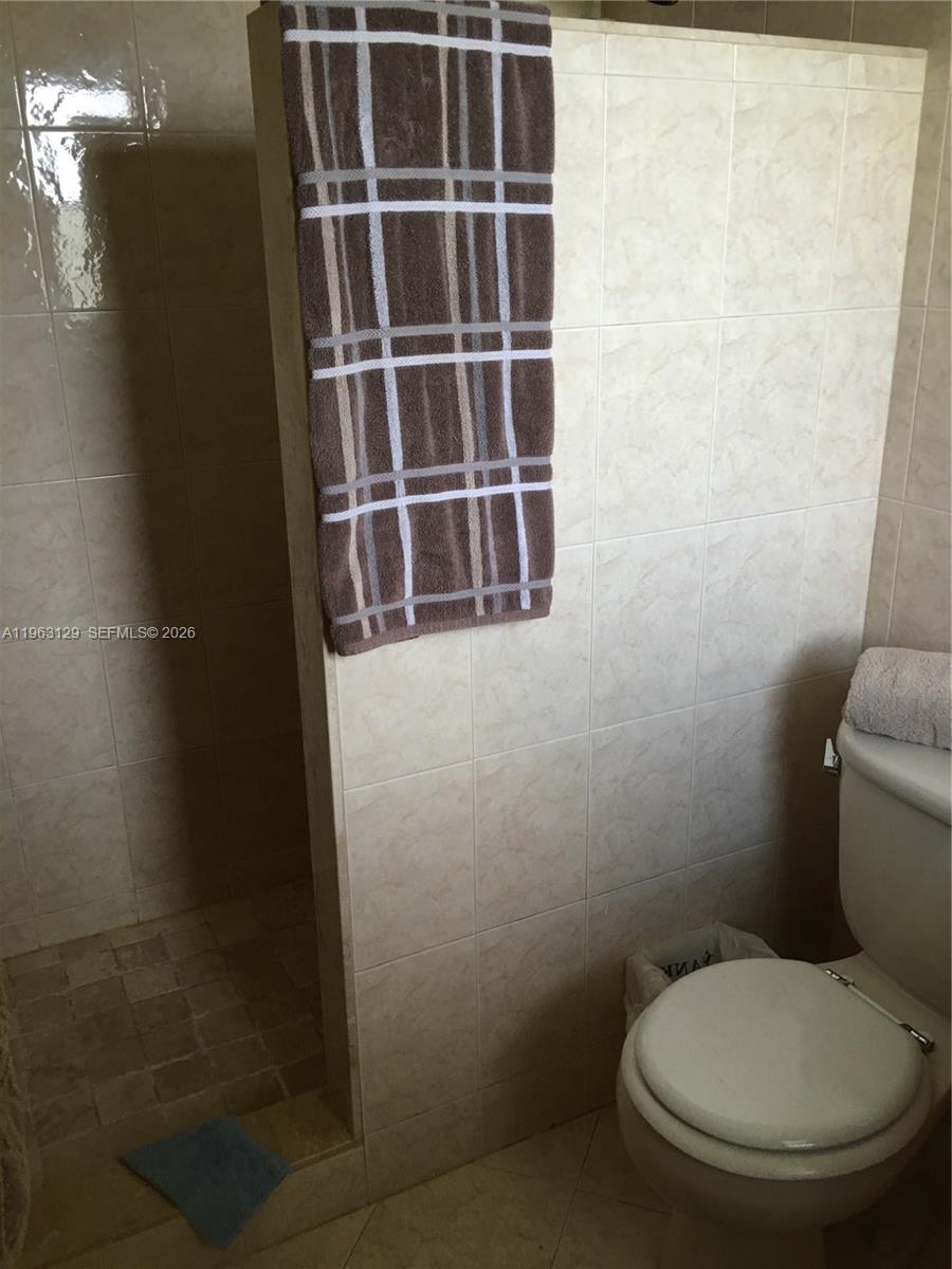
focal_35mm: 29
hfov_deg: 48.2
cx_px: 476
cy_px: 634
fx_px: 1063
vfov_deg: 61.7
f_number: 2.2
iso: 40
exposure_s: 1/15
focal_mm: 4.15
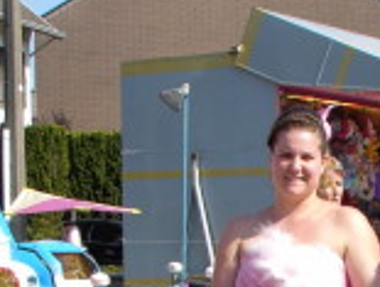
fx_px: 1562
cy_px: 407
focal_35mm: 142
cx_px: 373
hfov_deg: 13.7
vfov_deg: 10.2
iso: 70
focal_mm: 7.1
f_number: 5
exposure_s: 1/240
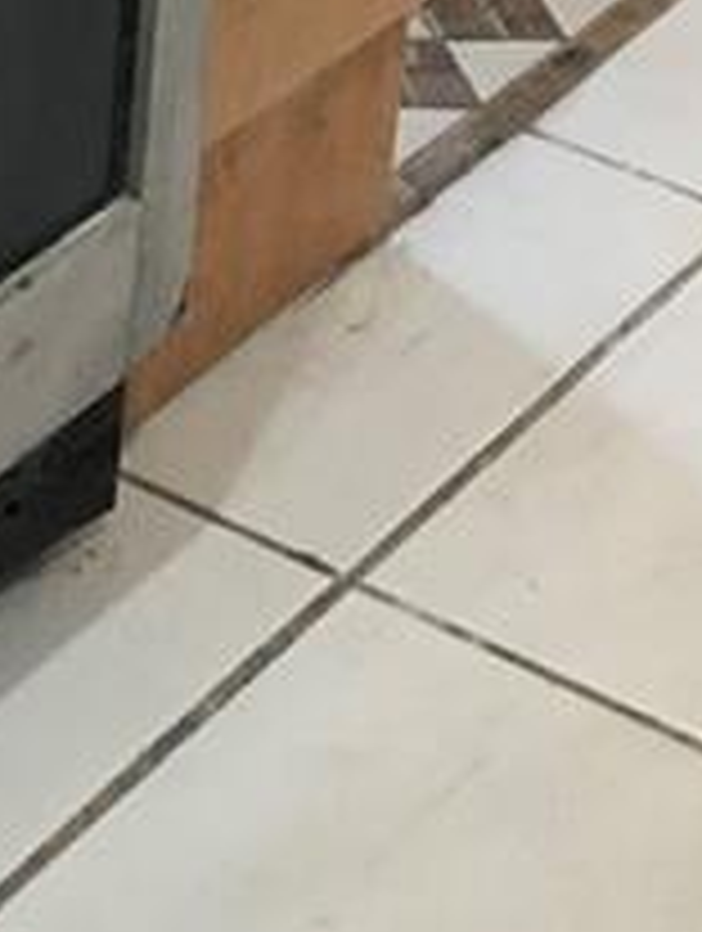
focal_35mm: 162
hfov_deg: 9.0
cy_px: -1265
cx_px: -310
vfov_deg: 10.5
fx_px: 4367
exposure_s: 1/15
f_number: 1.8
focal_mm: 3.99
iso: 64
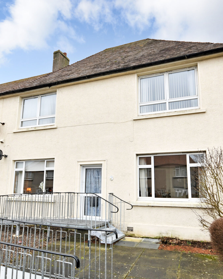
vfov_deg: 66.0
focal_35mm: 26
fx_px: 214
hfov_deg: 54.9
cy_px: 148
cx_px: 106
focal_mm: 10
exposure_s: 1/15
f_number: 7.1
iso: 100
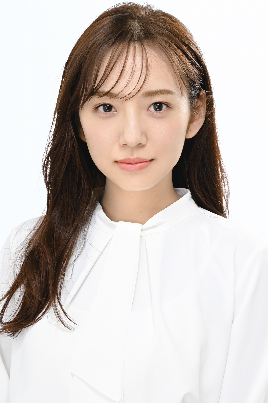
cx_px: 134
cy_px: 202
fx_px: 1039
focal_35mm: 93
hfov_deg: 14.7
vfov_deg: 21.9
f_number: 9
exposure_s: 1/160
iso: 100
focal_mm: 62
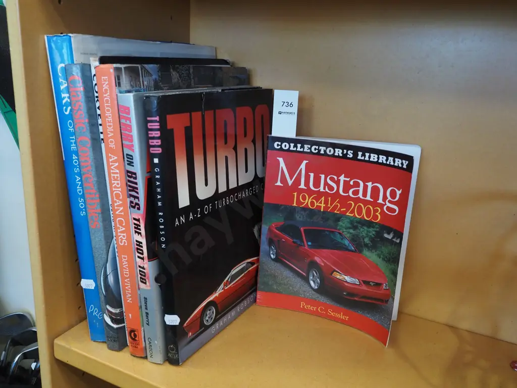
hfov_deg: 60.0
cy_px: 194
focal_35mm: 30
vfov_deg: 46.8
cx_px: 258
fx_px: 448
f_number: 5.6
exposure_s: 1/60
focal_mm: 15
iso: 1600
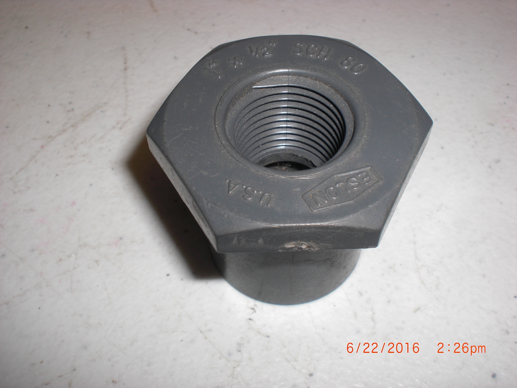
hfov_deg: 49.0
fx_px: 568
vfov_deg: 37.7
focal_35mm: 38
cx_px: 258
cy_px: 194
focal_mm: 6.3
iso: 64
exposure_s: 1/60
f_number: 5.6
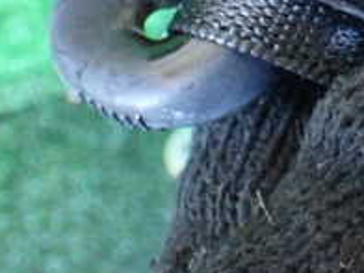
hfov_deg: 20.4
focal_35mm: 92
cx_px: 392
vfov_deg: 15.3
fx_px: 967
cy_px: -87
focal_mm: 5.4
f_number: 2.3
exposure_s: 1/30
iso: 800
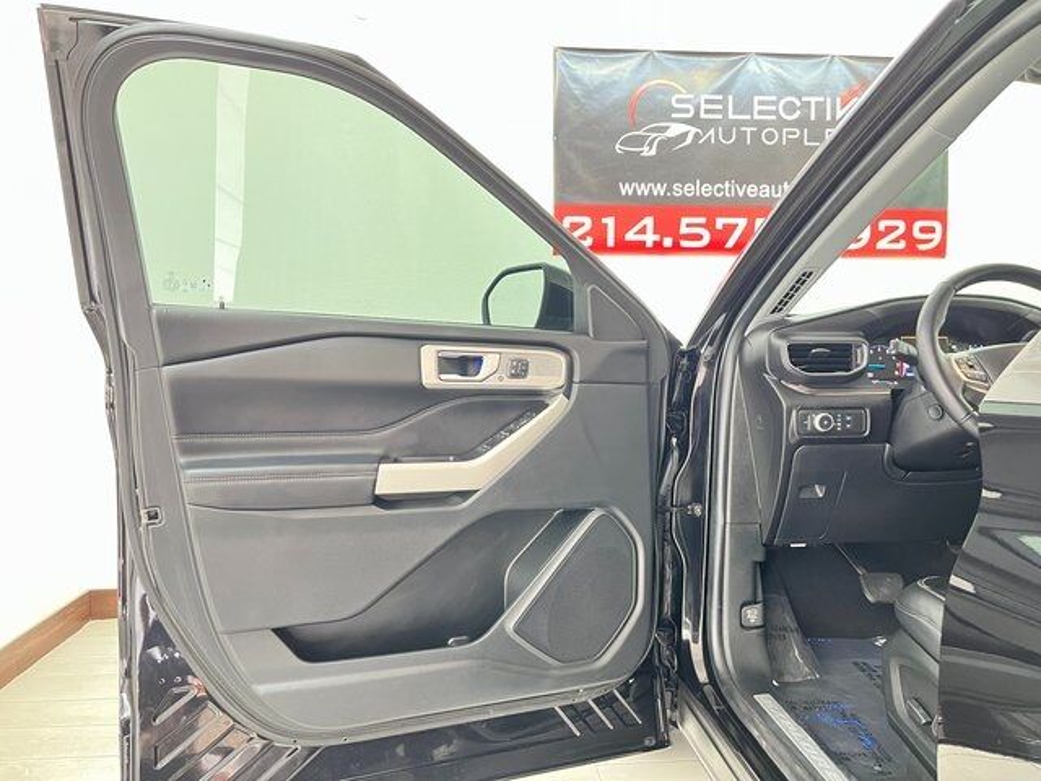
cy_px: 390
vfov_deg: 53.1
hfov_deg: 67.3
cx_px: 520
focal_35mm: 26
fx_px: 782
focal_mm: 5.1
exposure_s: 1/30
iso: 500
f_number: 1.6
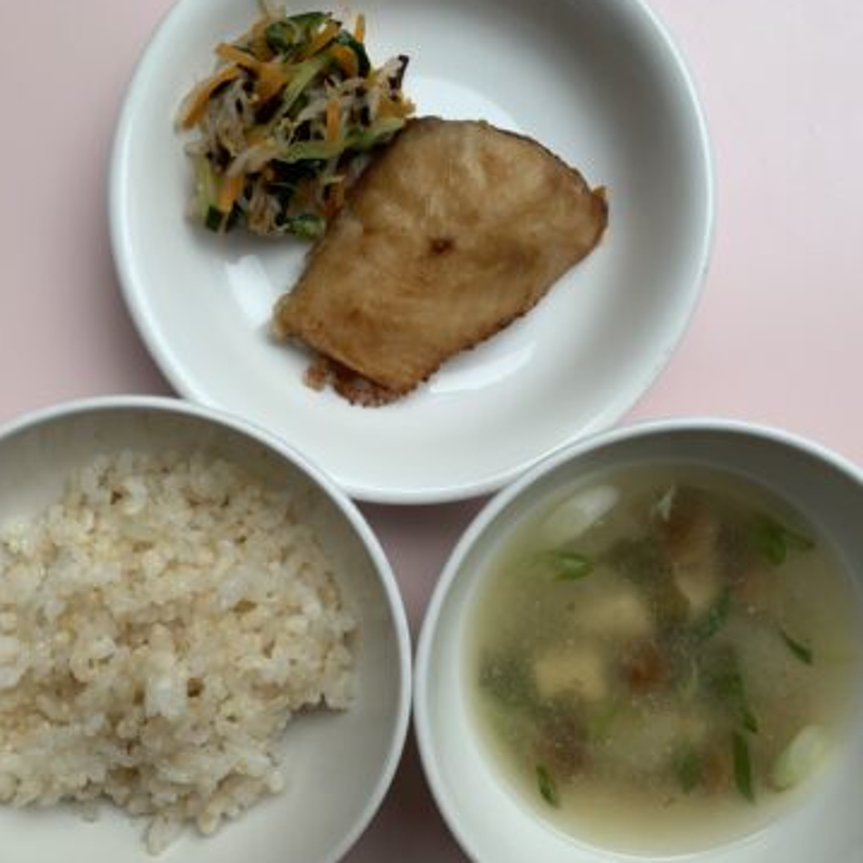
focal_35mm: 32
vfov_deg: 51.1
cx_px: 387
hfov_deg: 51.0
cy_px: 436
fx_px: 903
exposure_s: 1/342
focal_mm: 4.25
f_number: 1.8
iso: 25
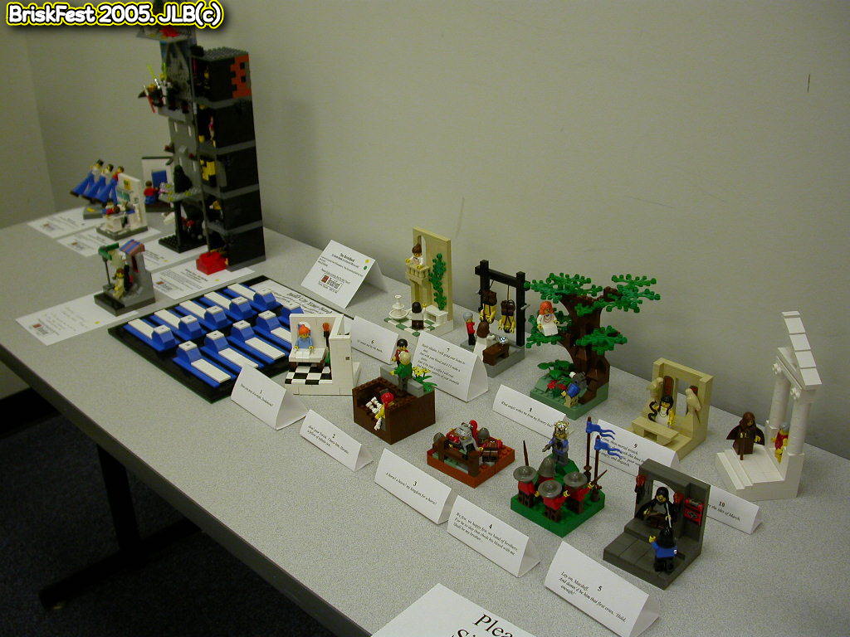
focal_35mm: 38
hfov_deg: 49.0
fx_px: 933
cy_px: 318
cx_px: 425
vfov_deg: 37.7
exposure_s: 1/20.1
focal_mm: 7.85
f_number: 2.6
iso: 100
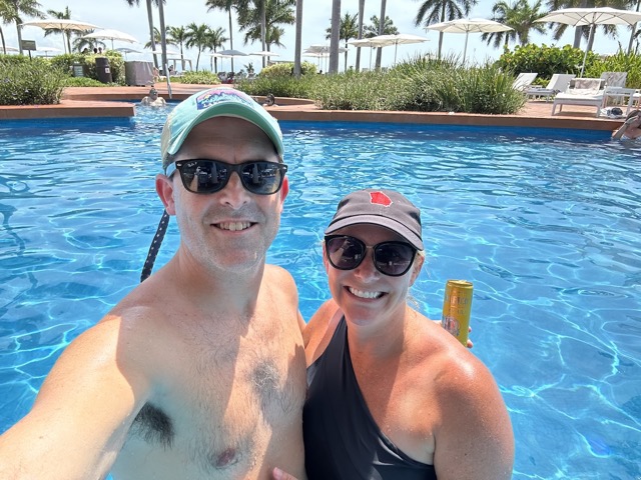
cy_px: 240
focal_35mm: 23
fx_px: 426
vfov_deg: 58.9
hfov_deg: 73.9
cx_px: 320
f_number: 1.9
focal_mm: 2.69
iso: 25
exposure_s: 1/491
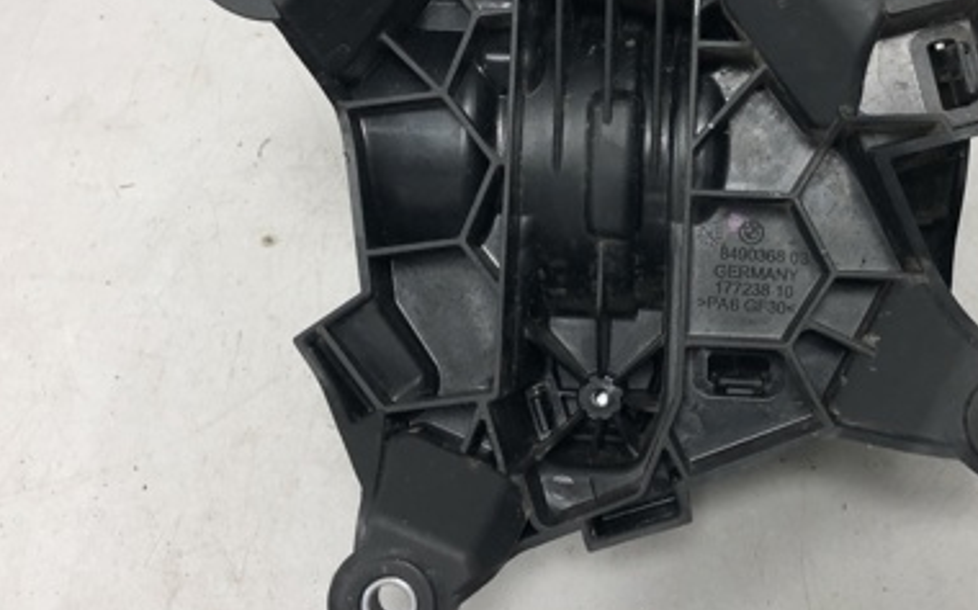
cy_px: 206
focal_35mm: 50
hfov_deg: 39.8
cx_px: 656
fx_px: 1332
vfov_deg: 25.7
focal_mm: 4
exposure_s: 1/25
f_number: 1.8
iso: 40
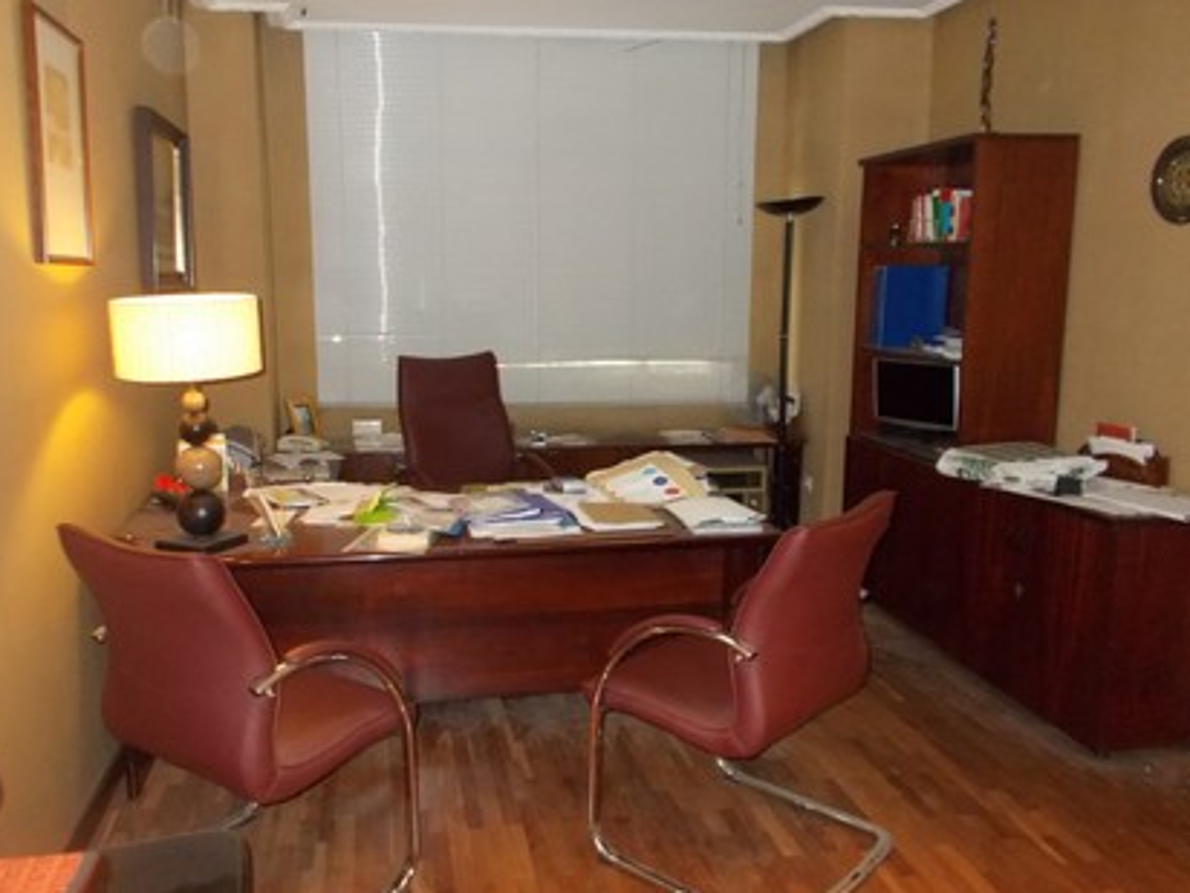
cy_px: 452
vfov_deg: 48.2
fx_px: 997
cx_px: 534
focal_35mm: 29
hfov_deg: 61.5
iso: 500
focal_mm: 4.6
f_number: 3.2
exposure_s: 1/25
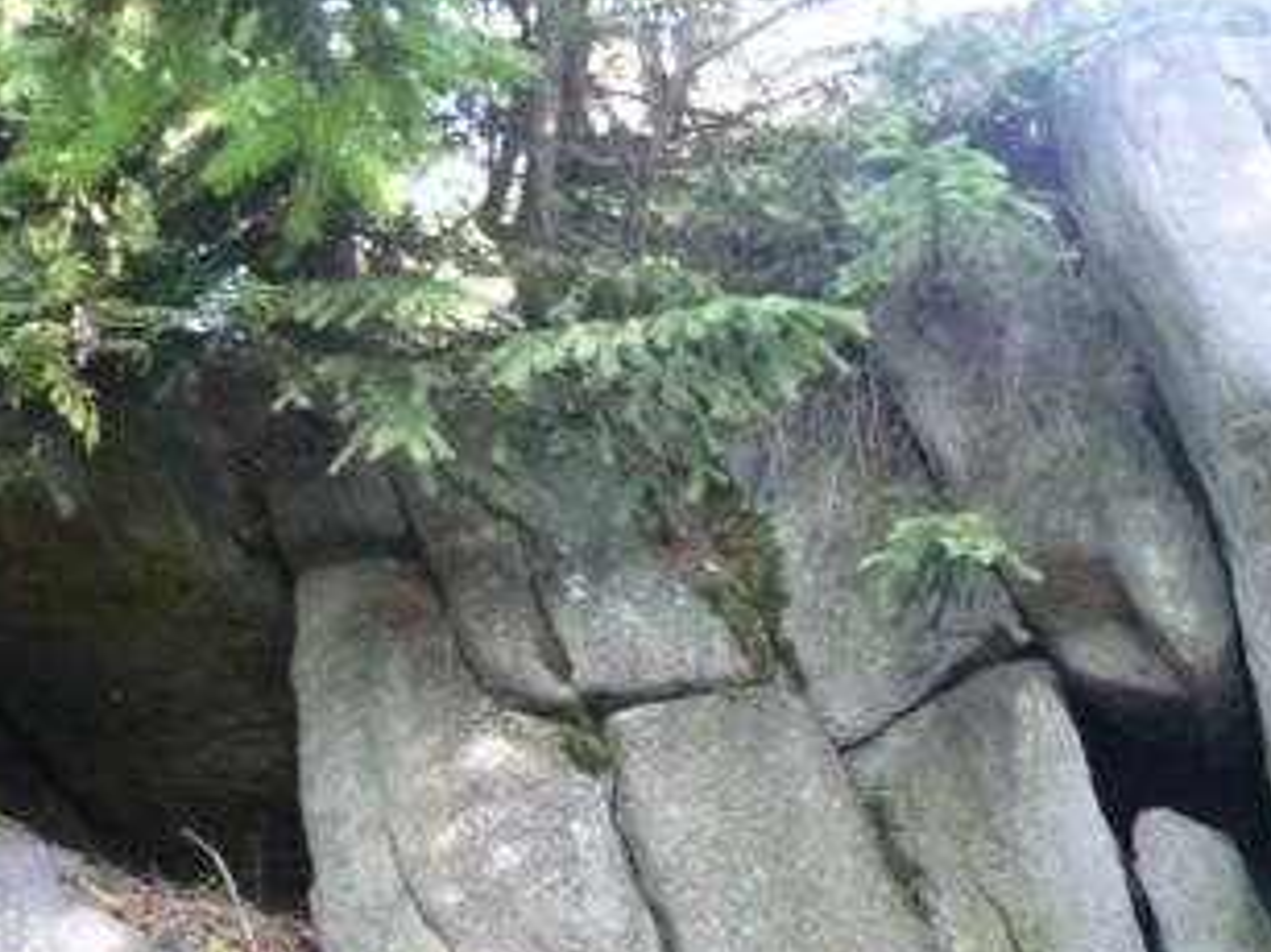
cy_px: 791
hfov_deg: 30.6
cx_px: 780
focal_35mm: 63
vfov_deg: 22.9
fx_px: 2312
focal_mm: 5.5
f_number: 2.8
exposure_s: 1/30
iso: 320
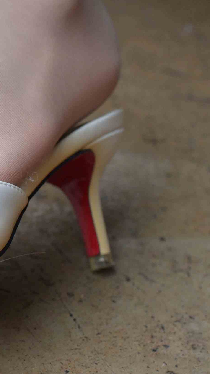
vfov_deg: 20.7
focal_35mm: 103
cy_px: 134
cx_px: -130
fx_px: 1019
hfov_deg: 11.2
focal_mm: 35
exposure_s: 1/250
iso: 800
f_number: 4.5
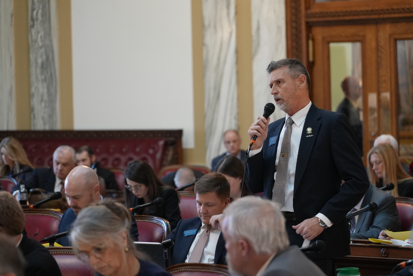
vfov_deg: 10.2
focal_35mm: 135
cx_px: 206
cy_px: 138
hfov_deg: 15.2
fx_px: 1550
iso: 6400
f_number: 4
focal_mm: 135
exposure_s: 1/160
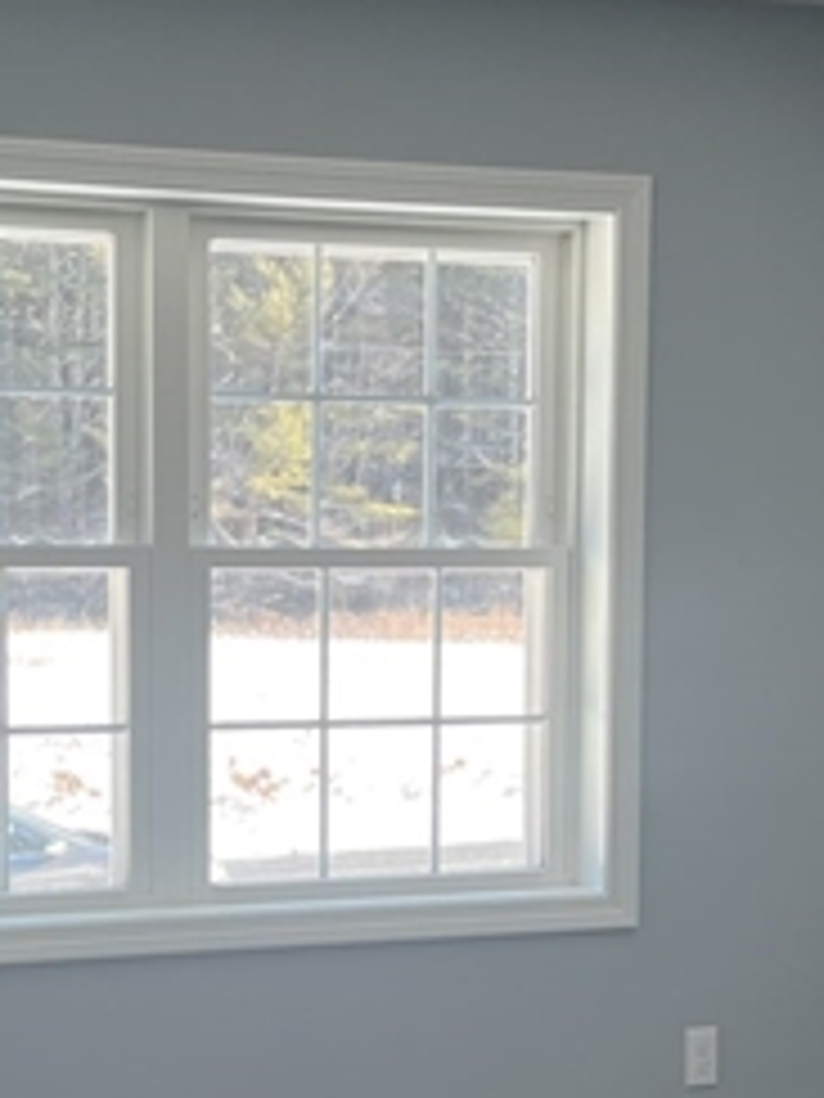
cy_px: 738
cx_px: 306
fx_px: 2603
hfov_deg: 18.0
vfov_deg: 23.7
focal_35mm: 82
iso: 40
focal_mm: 5.7
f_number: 1.5
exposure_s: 1/125
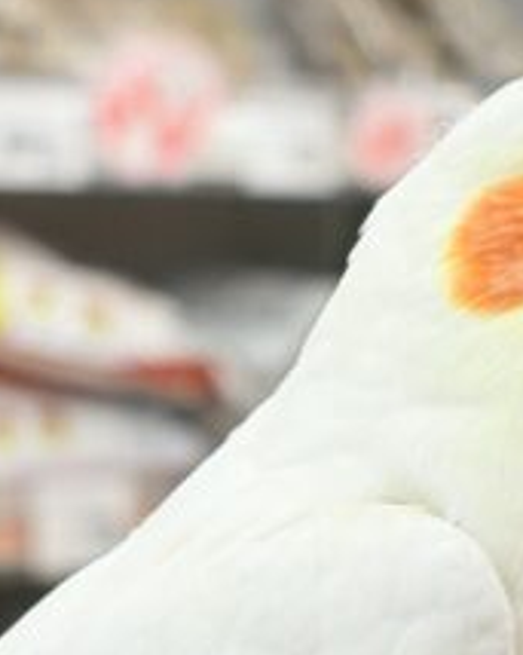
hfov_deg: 10.1
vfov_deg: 12.7
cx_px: 382
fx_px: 2943
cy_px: 468
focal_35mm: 152
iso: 50
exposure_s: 1/50
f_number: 1.6
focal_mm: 5.96
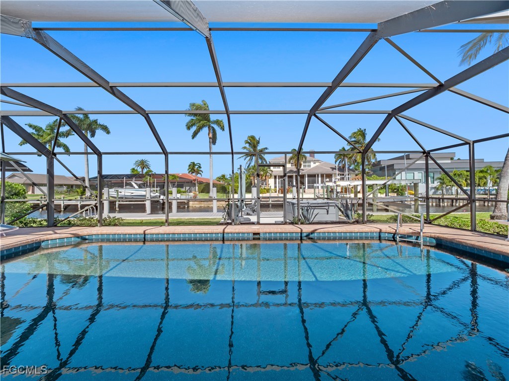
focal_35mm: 14
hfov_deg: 102.1
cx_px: 254
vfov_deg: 85.7
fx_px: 206
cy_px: 190
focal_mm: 7
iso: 200
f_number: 7.1
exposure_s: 1/100
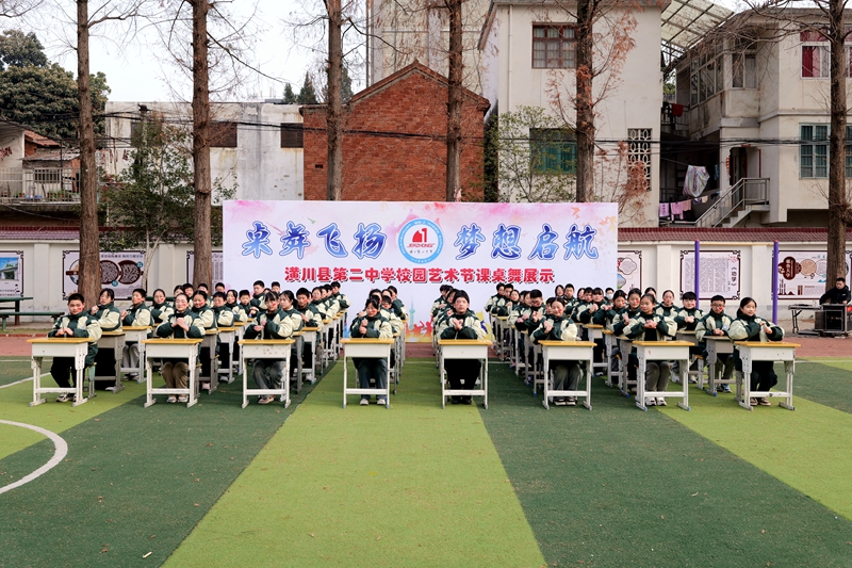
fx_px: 828
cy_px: 284
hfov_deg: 54.4
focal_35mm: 35
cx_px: 426
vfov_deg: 37.8
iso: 100
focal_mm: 35
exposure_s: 1/250
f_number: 4.5
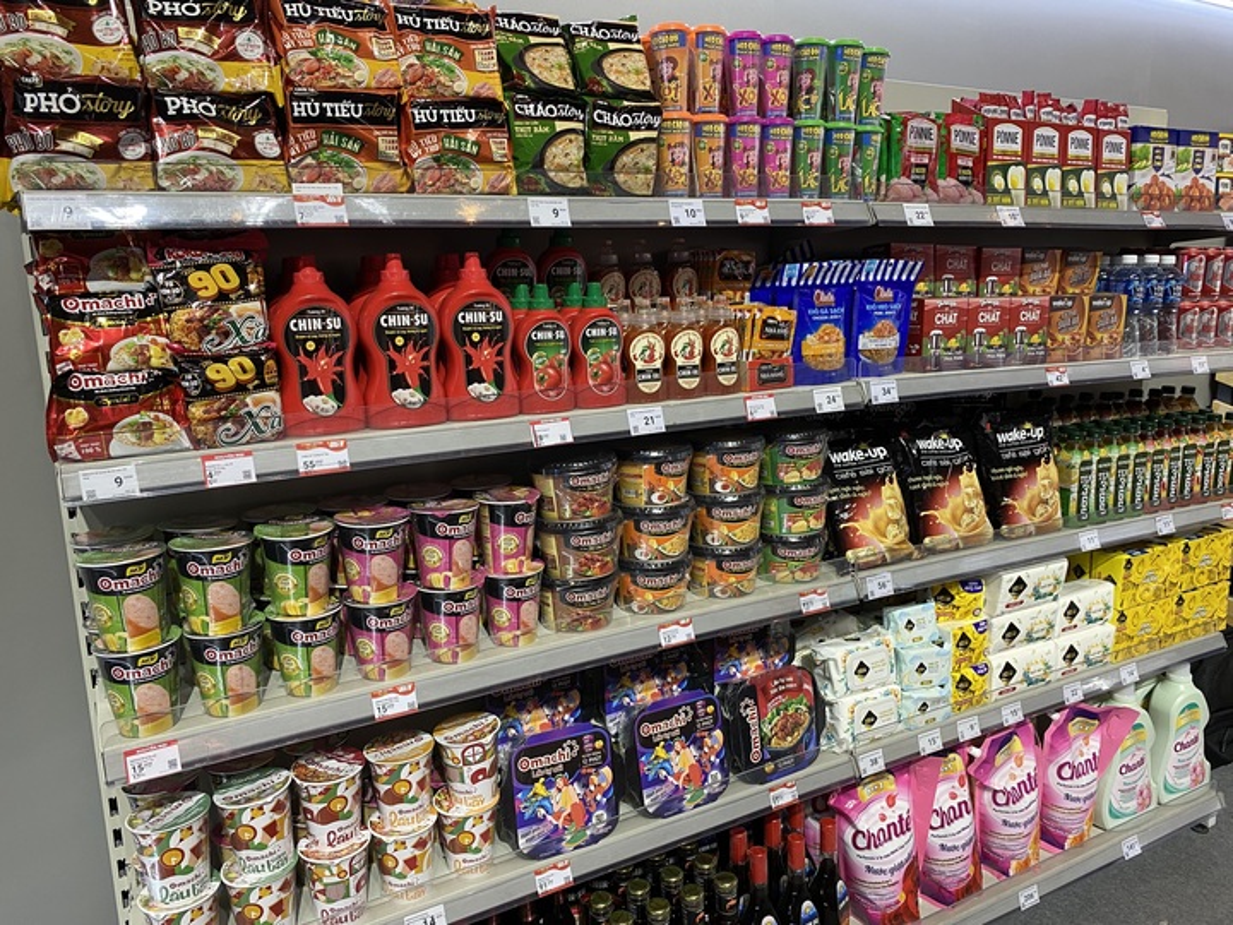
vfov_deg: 53.1
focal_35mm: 26
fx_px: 926
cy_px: 462
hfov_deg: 67.3
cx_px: 616
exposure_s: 1/50
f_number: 1.8
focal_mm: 4.25
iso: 80
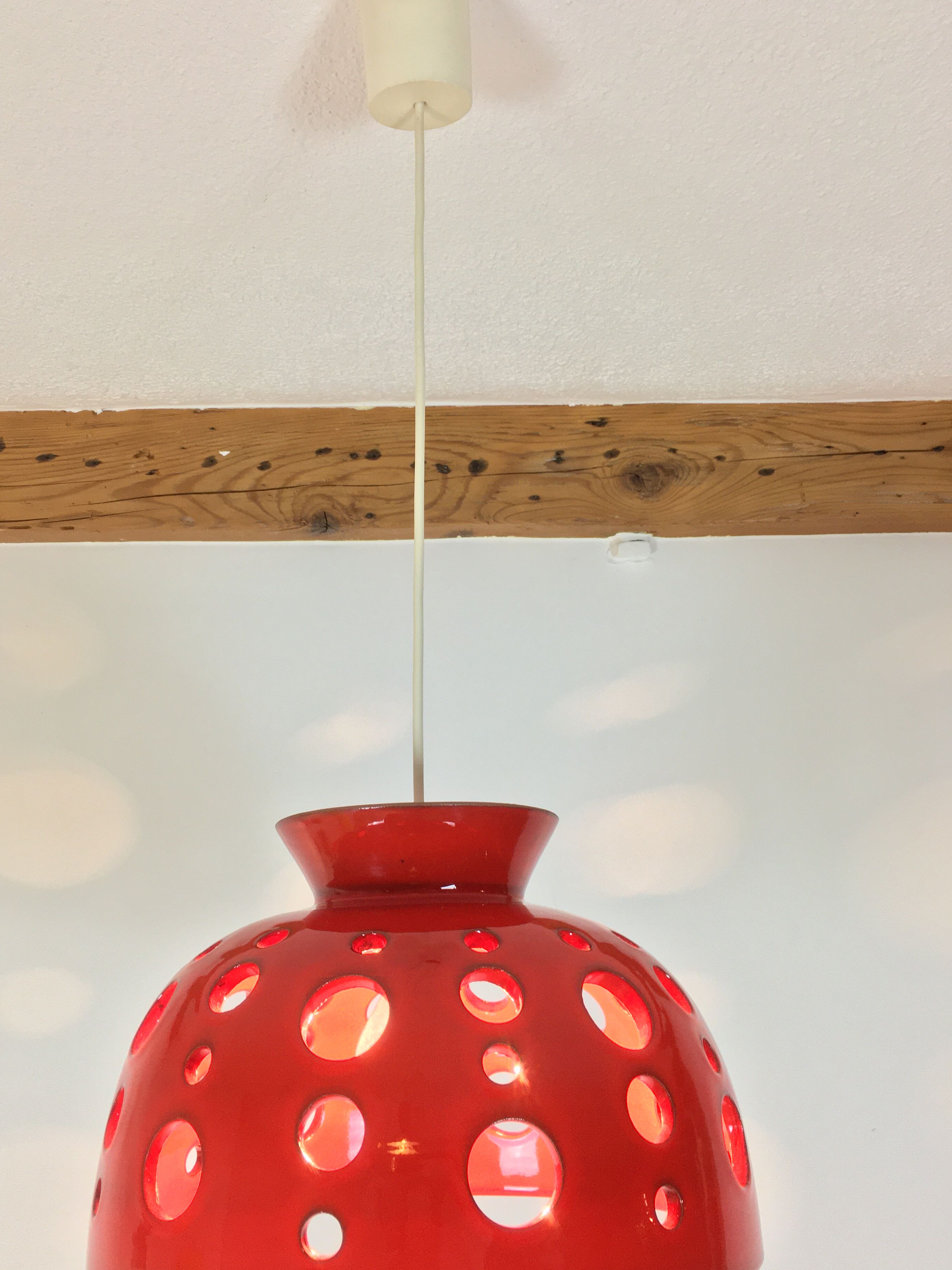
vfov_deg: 56.8
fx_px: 1173
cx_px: 434
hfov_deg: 44.1
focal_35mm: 32
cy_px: 667
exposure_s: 1/33
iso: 50
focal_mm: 4.15
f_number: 2.2
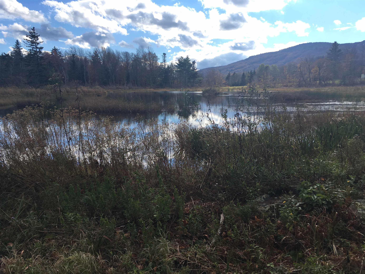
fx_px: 306
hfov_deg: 61.7
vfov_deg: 48.2
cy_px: 137
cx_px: 182
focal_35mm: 29
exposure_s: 1/1374
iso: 25
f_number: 2.2
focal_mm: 4.15
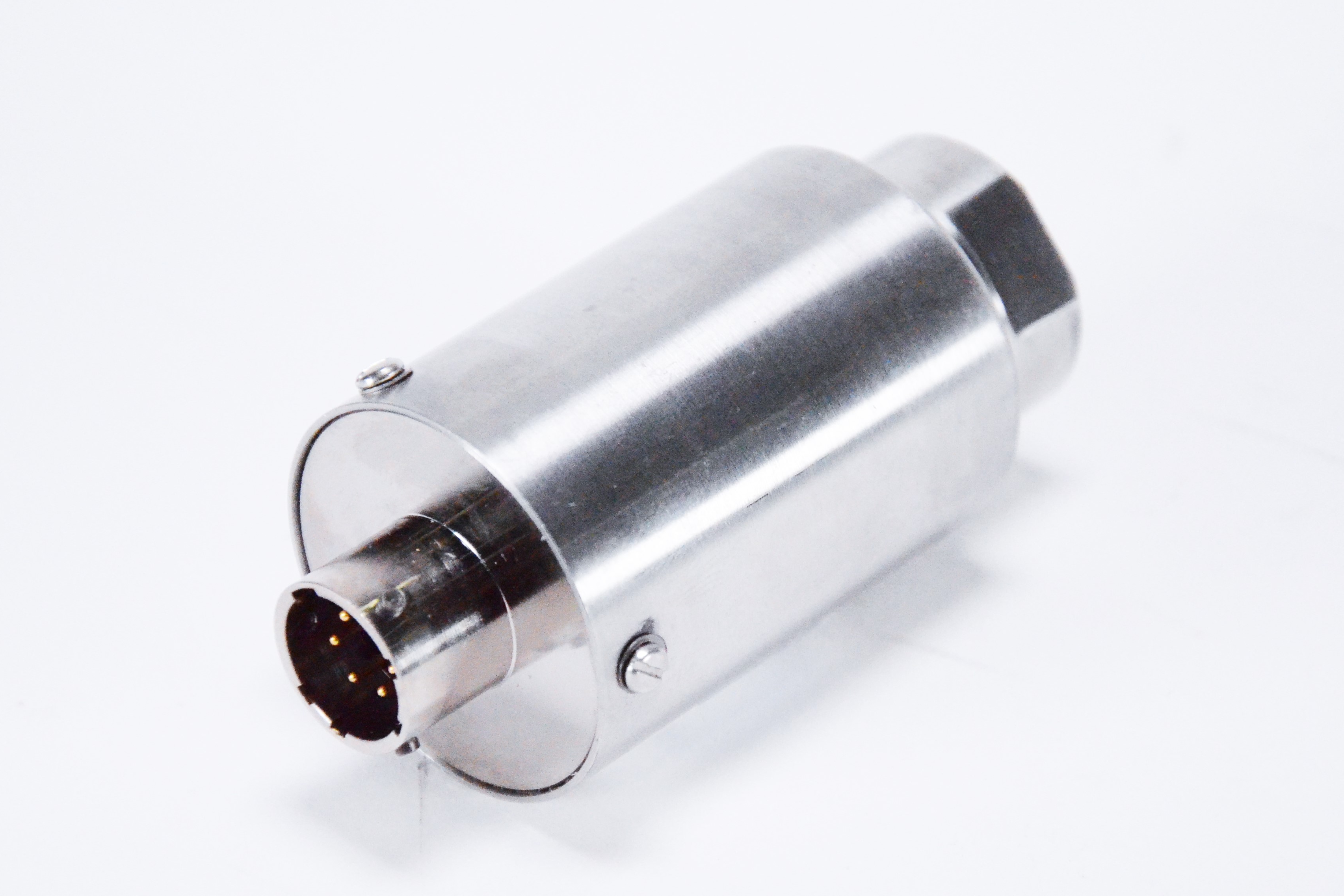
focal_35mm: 114
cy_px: 447
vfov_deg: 12.1
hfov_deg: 18.0
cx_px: 677
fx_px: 4237
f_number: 5.3
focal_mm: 75
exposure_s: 1/8000
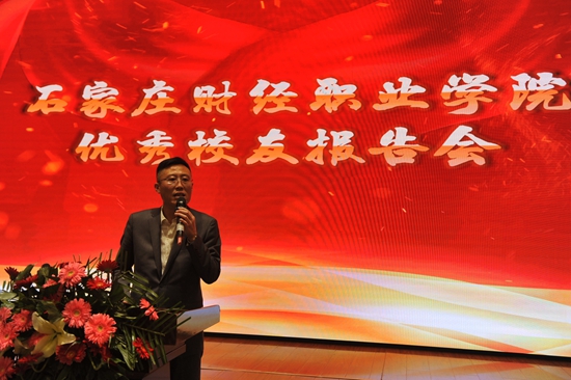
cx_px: 286
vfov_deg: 35.0
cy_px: 190
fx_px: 602
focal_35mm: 38
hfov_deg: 50.7
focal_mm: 38
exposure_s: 1/160
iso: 800
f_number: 4
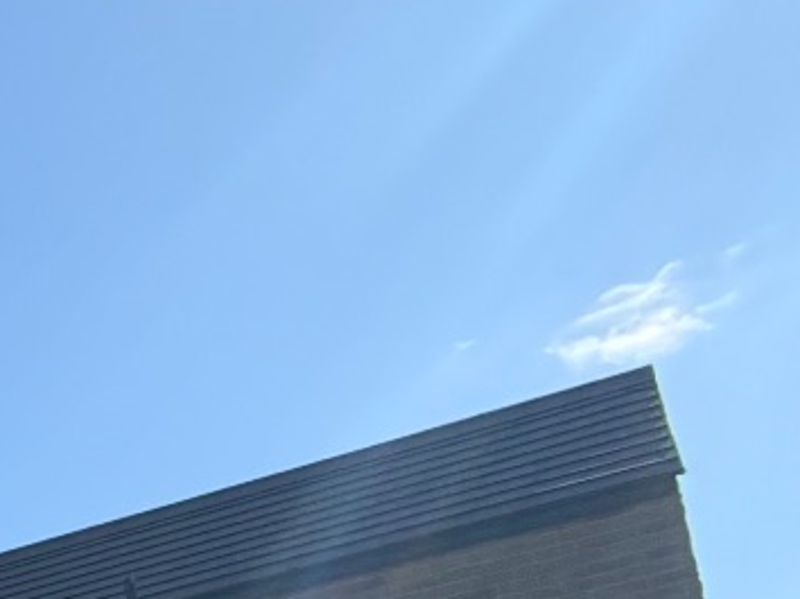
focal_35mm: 81
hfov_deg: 12.2
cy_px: 1092
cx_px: -1487
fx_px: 1871
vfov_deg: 15.5
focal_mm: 2.22
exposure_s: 1/770
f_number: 2.2
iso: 25
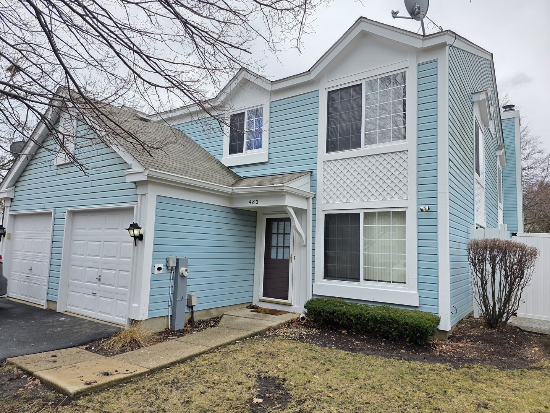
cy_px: 206
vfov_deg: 58.9
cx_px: 275
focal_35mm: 23
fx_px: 365
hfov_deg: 73.9
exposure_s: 1/1325
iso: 80
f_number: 1.7
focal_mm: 6.3
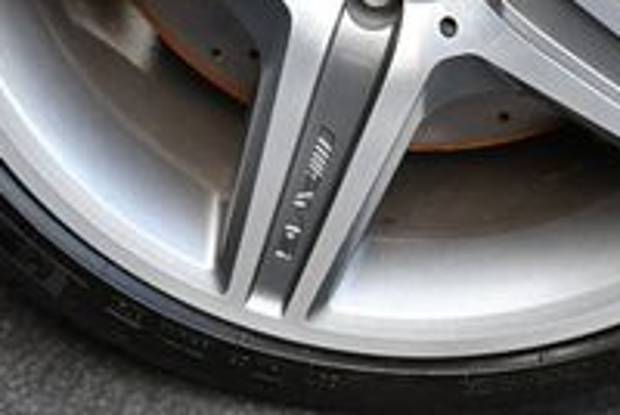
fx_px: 1983
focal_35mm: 115
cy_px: -211
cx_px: 360
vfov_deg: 11.5
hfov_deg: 17.8
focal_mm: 18
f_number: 4
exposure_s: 1/250
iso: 400
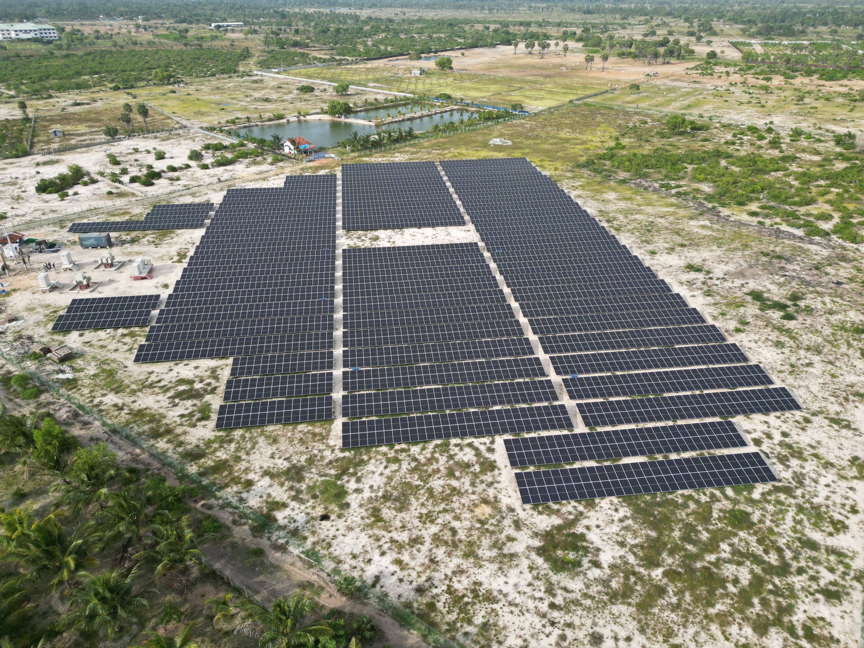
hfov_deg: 71.6
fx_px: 599
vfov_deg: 56.8
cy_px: 324
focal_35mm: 24
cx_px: 432
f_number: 1.7
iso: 140
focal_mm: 6.72
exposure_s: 1/2000
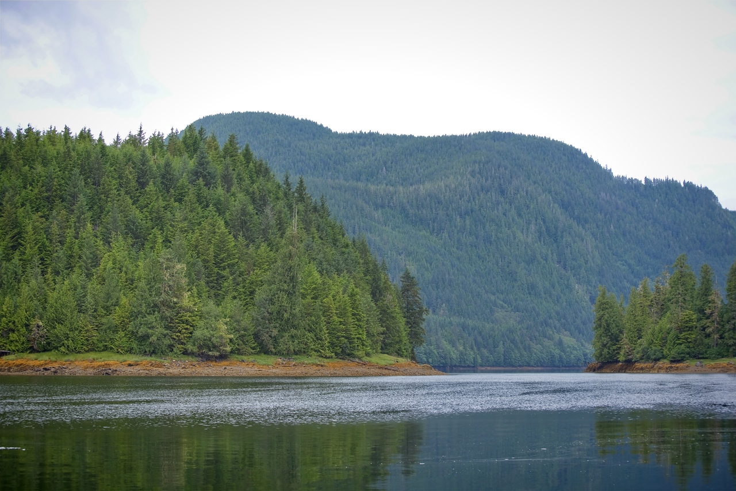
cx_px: 368
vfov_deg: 19.5
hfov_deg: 28.8
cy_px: 246
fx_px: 1431
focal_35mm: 70
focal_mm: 70
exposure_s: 1/160
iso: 100
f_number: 5.6
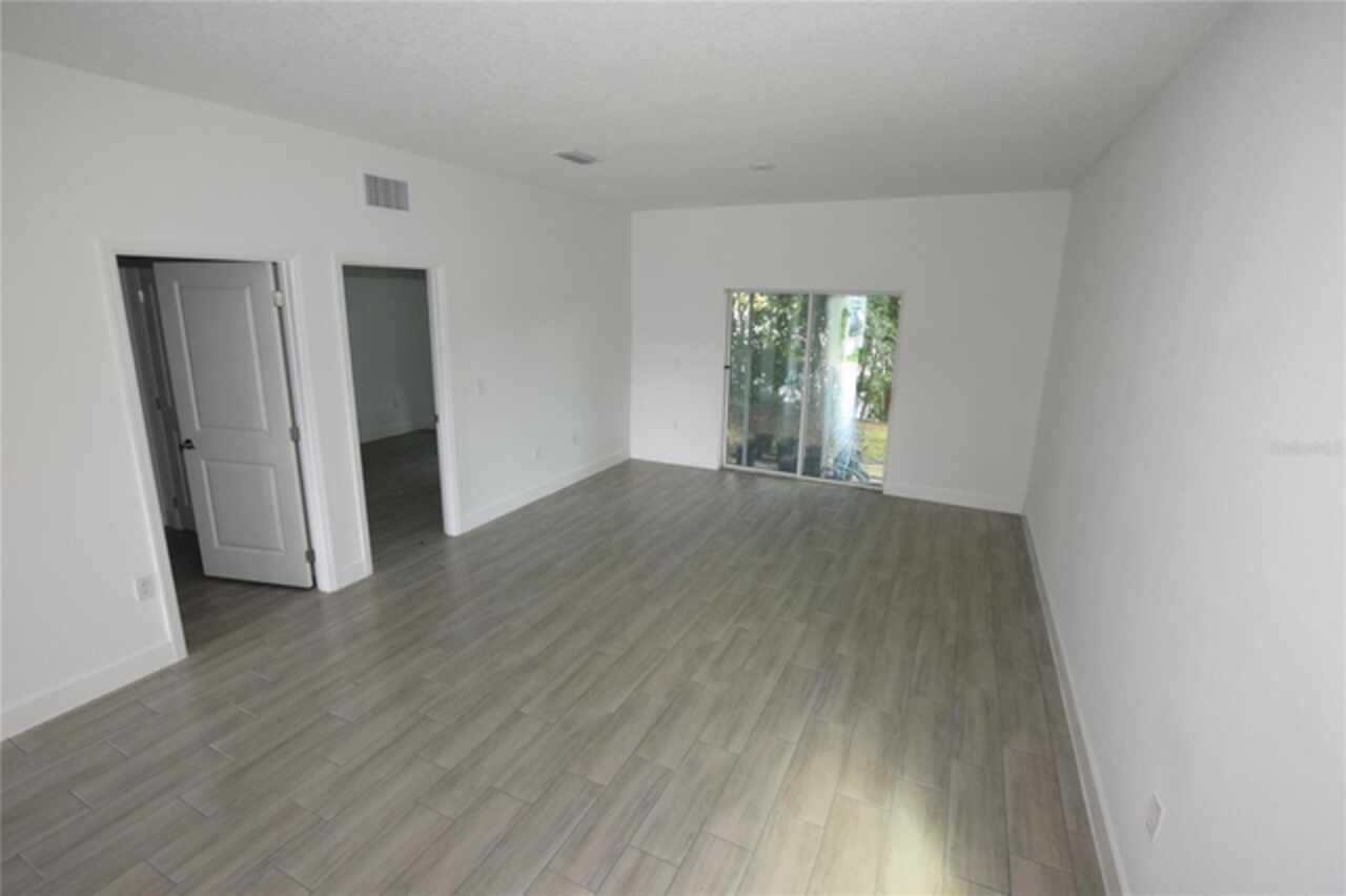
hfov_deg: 95.0
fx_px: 617
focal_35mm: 16
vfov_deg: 72.0
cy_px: 448
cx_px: 673
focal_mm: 11
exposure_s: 1/100
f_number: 5
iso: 800
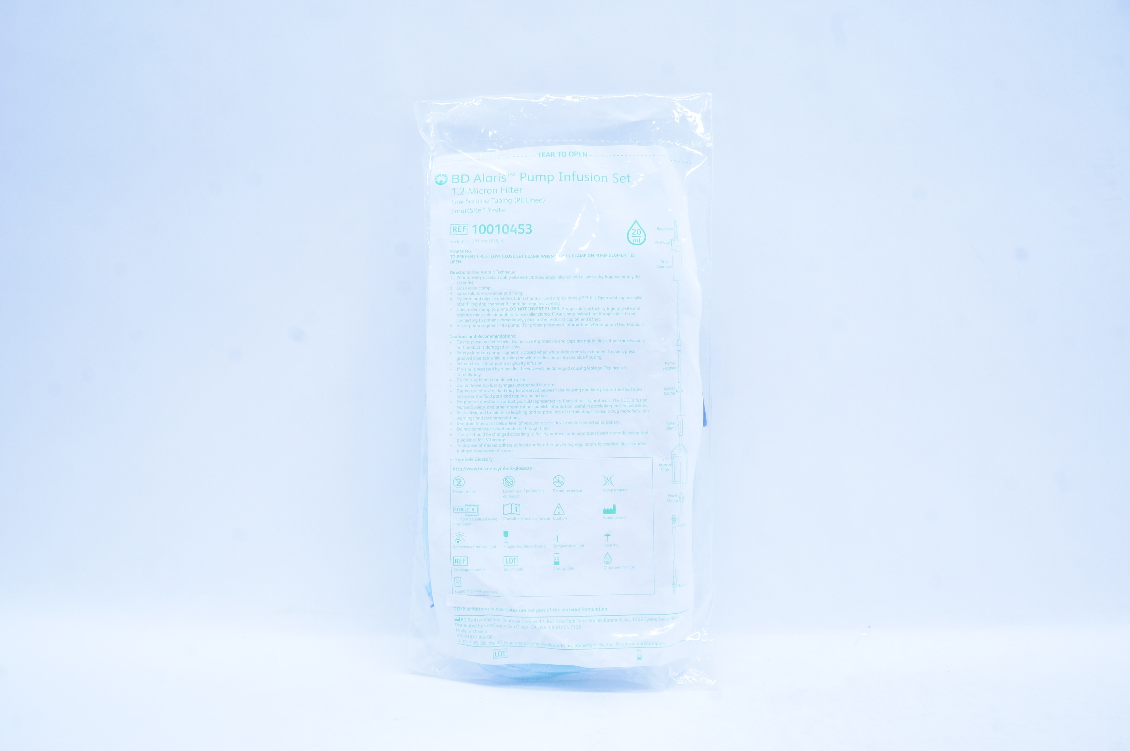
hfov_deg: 67.4
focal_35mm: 27
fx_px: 847
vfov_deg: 47.8
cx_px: 565
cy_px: 376
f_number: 13
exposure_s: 1/13
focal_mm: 18
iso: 400
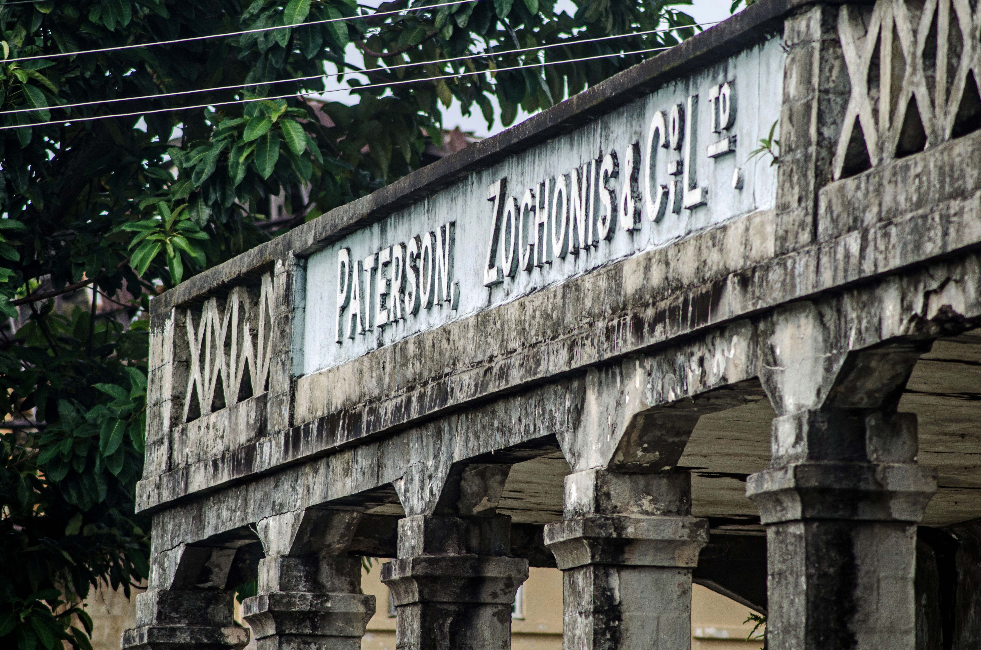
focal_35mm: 278
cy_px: 325
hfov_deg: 7.4
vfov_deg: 4.9
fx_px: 7546
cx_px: 490
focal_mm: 185
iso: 200
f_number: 4.5
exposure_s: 1/800
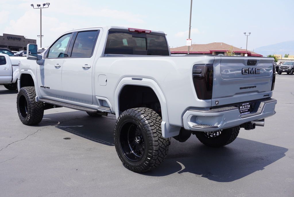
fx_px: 294
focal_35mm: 36
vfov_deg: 36.9
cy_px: 98
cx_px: 147
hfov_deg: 53.1
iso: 100
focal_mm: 24
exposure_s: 1/125
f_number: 9
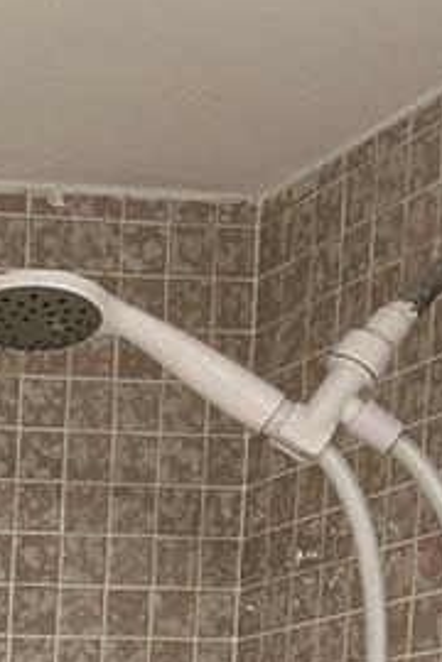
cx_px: -560
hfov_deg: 10.8
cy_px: 1223
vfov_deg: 15.6
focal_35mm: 111
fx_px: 2044
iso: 160
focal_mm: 6.86
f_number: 1.78
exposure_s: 1/120
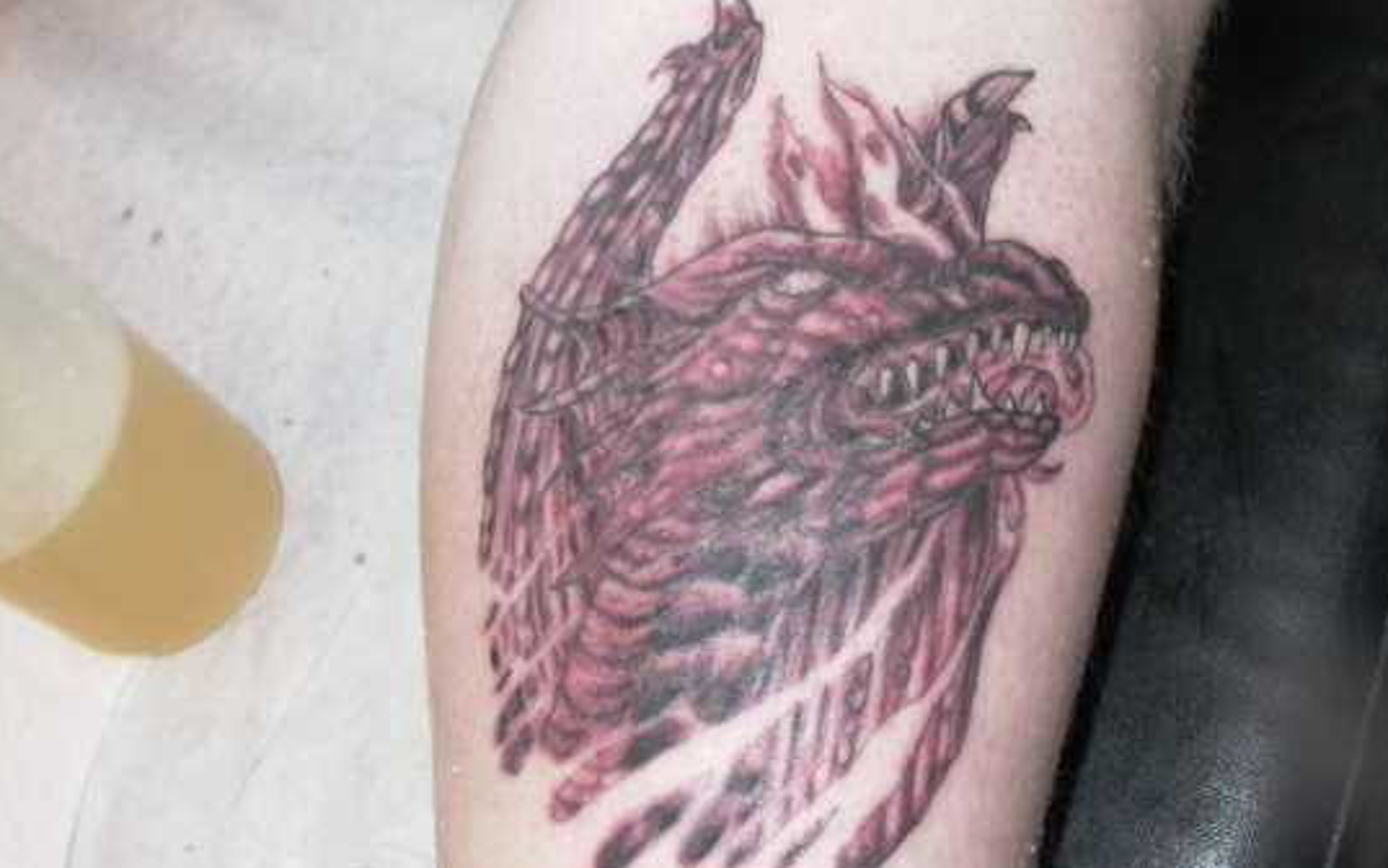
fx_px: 1703
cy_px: 411
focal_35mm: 45
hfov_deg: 44.3
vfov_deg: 28.6
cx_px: 752
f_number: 4.2
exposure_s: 1/64.2
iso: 100
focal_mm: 8.19
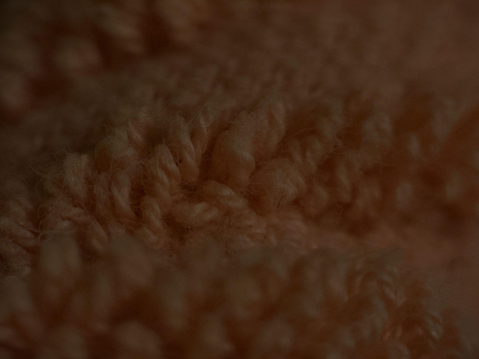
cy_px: 180
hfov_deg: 16.4
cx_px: 240
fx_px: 1661
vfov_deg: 12.3
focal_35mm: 120
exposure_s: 1/248
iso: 40
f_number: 2.8
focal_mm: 15.66
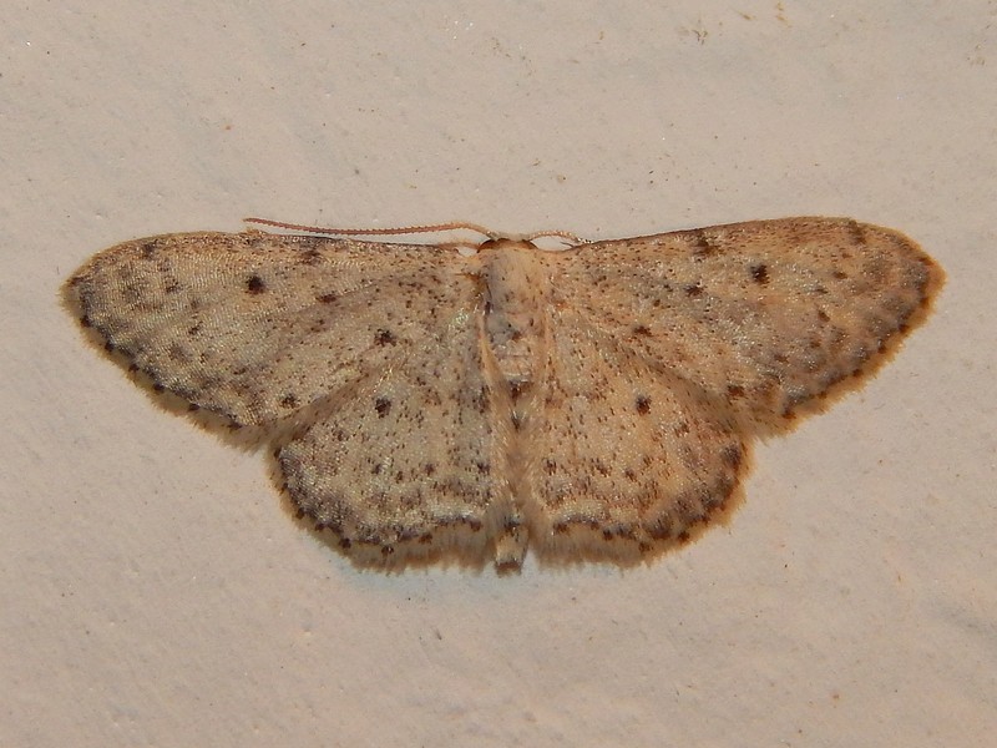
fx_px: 3802
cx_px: 498
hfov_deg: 14.9
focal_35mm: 132
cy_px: 374
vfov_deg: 11.2
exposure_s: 1/30
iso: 160
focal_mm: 23.4
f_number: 9.6
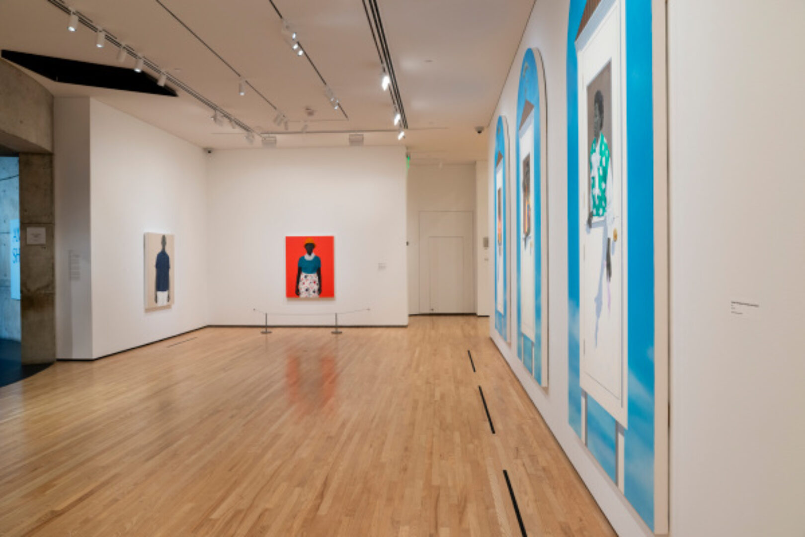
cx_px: 402
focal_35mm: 30
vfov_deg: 43.6
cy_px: 268
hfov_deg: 61.9
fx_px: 671
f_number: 8
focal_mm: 30
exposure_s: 1/13
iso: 400
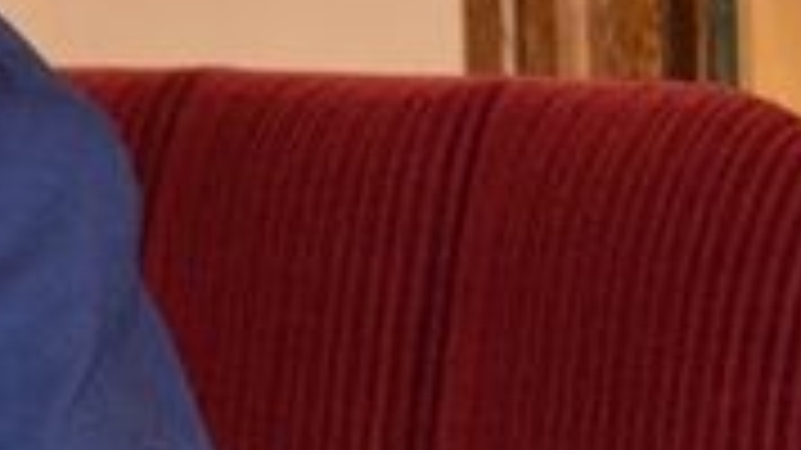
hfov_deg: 4.2
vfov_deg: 2.4
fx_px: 10574
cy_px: 65
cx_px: -1152
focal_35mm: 498
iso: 2000
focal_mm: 55
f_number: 5.6
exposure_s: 1/100
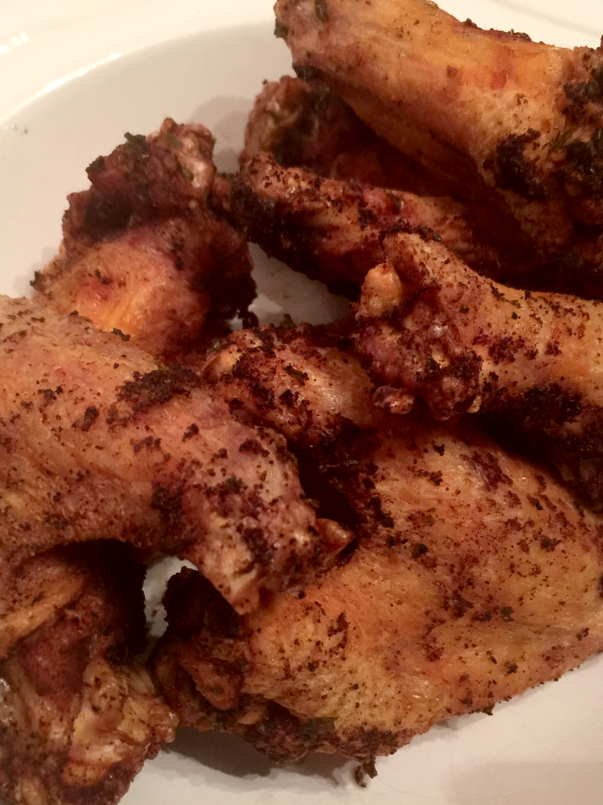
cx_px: 302
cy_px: 405
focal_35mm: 39
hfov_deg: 36.8
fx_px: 906
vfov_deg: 47.9
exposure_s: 1/10
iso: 125
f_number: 2.2
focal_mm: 4.15
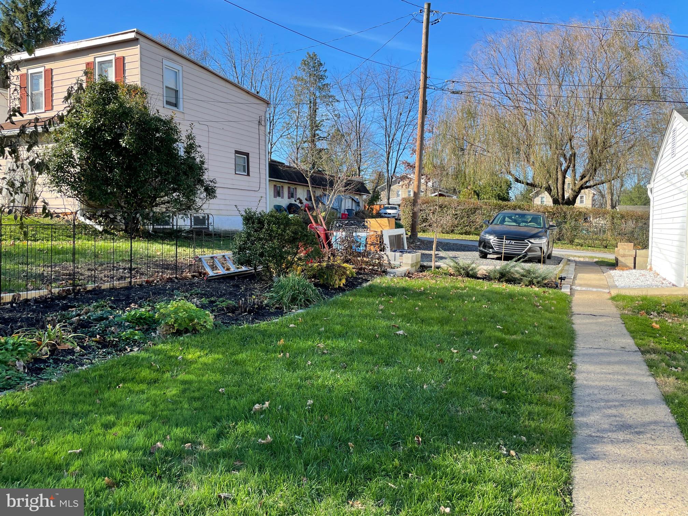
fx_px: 517
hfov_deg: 67.3
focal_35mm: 26
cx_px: 344
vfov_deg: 53.1
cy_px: 258
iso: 32
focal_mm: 4.2
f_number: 1.6
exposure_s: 1/1033
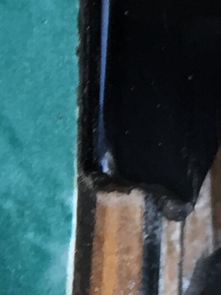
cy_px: 289
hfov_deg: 8.0
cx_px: -127
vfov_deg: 10.8
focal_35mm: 181
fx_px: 1541
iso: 80
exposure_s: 1/33
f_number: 2.2
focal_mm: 4.15
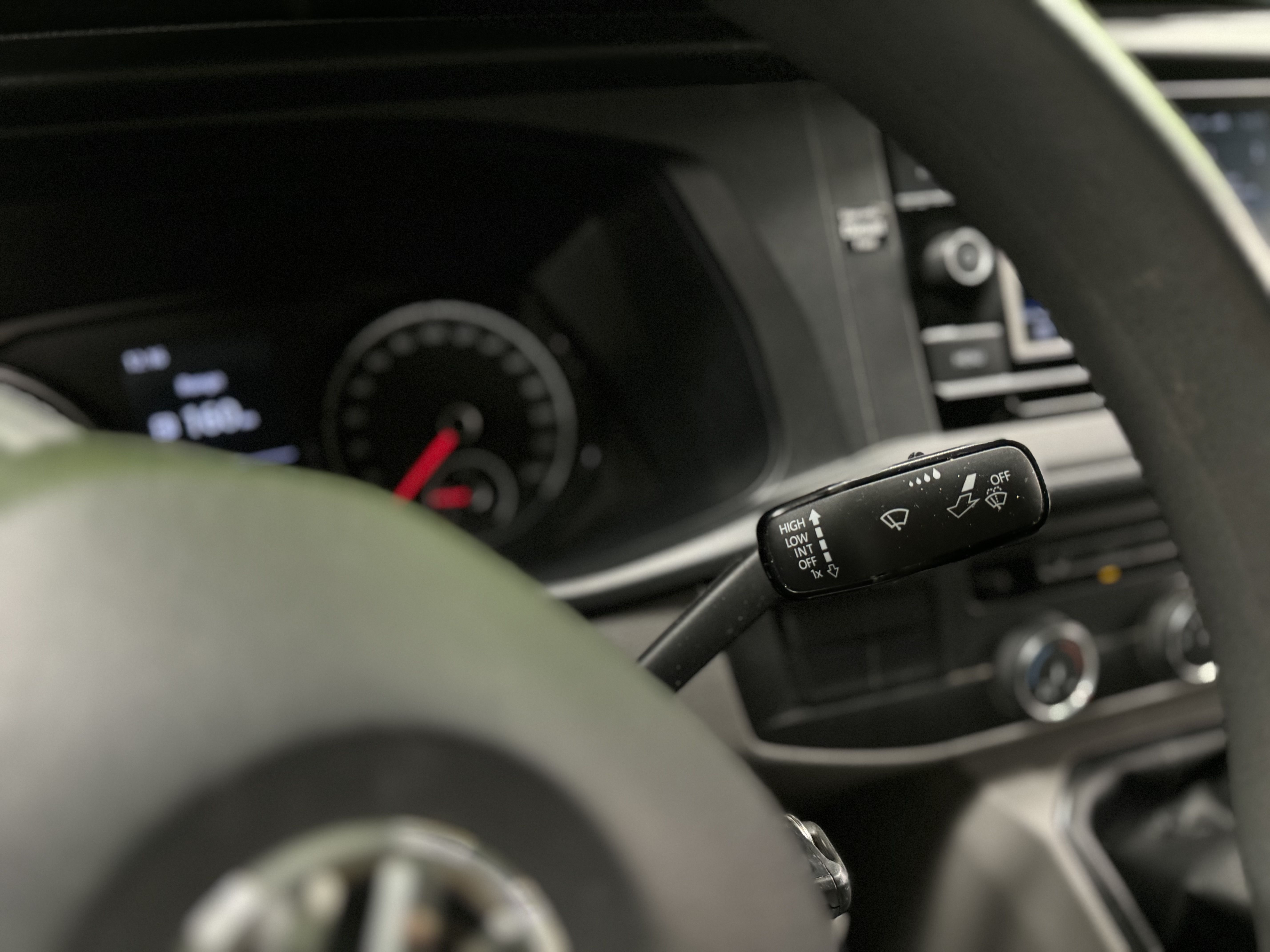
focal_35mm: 24
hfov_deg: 71.6
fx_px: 881
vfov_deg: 56.8
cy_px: 476
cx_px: 635
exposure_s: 1/50
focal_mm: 6.76
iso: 640
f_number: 1.78
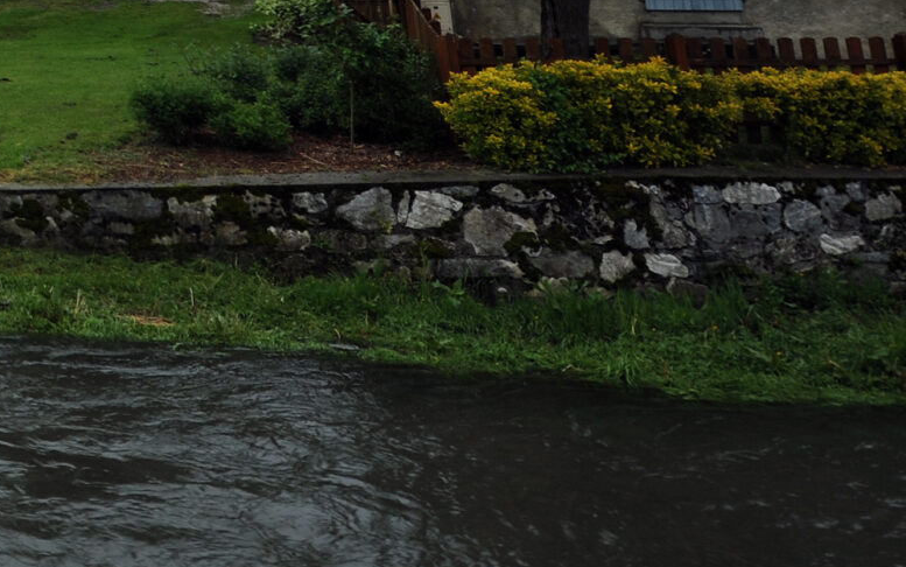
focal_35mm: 52
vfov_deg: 20.9
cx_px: -447
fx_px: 1284
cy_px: -301
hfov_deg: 27.3
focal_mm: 16
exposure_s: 1/80
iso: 200
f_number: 6.3
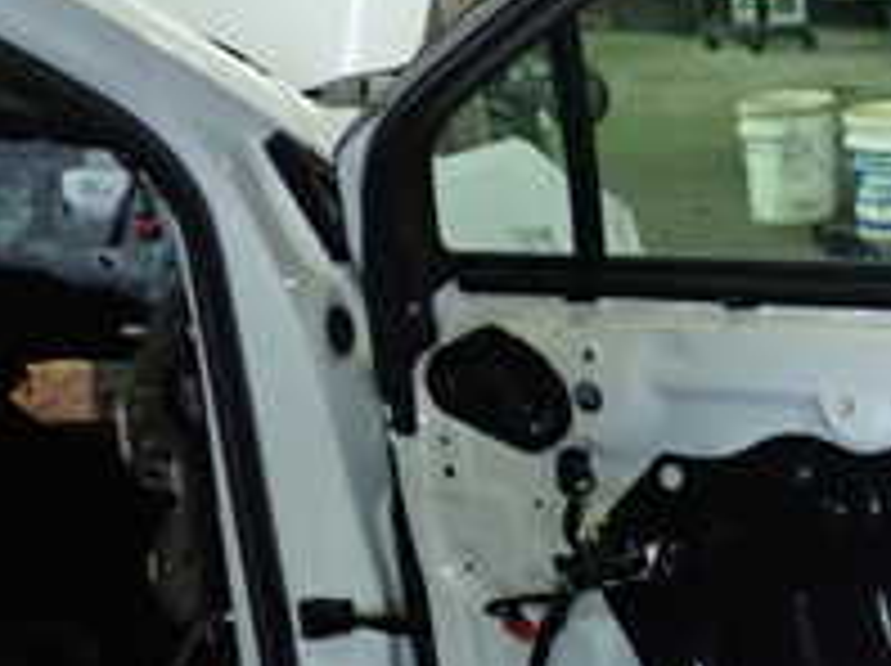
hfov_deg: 18.9
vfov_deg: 16.1
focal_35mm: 91
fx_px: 2339
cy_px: 518
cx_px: 1341
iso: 200
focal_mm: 5.4
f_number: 2.3
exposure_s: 1/30
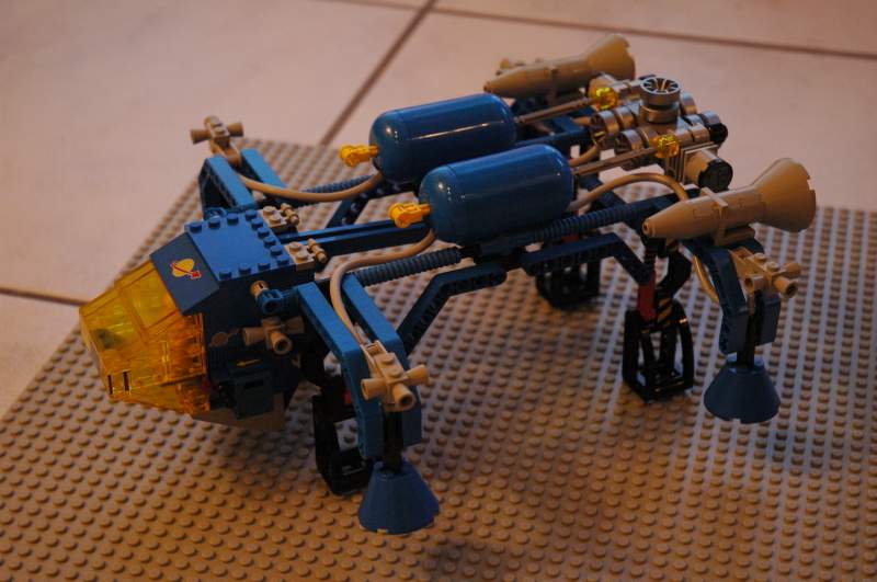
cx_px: 438
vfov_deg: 18.9
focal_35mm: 72
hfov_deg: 28.1
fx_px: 1752
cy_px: 291
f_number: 4.5
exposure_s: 1/30
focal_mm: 48
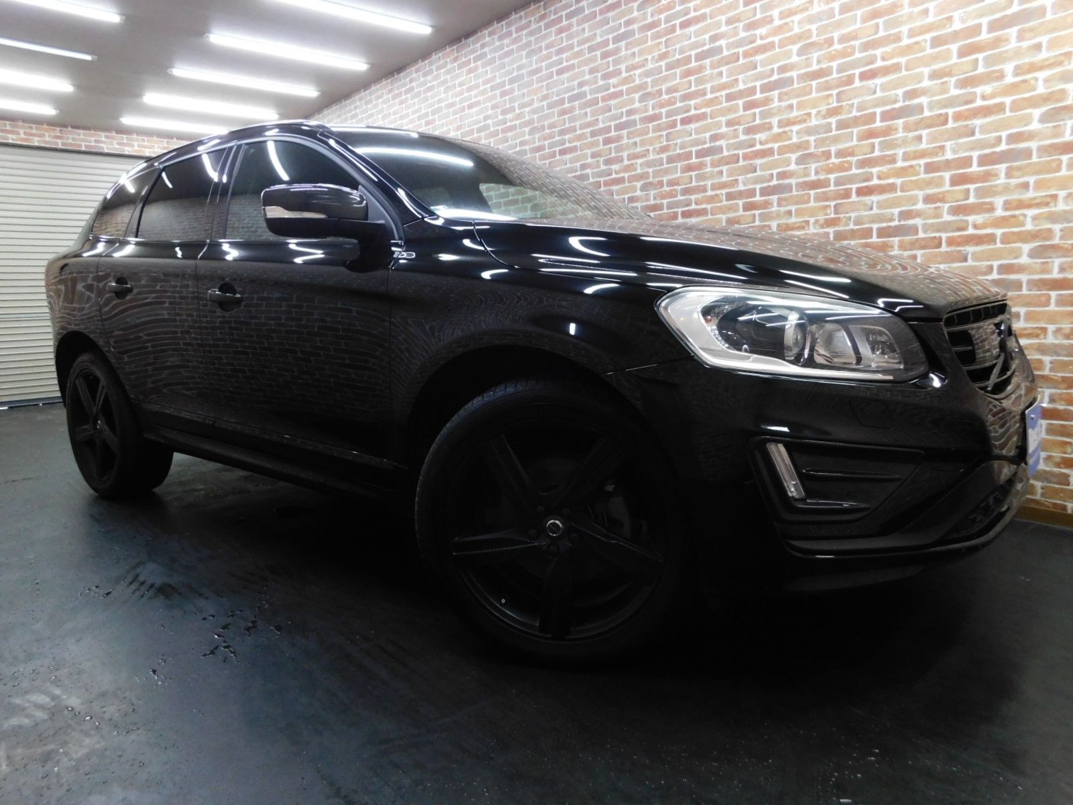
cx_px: 536
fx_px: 713
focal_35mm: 23
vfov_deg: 58.9
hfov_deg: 73.9
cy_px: 402
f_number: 3
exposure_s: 1/30
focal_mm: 4
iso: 360
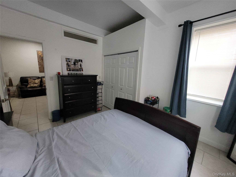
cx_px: 118
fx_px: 89
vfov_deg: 89.9
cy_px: 88
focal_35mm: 13
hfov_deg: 106.2
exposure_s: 1/60
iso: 250
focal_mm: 1.74
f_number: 2.2
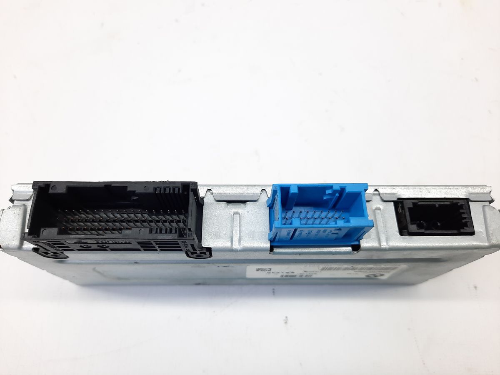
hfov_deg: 69.4
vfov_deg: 54.9
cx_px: 250
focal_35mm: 25
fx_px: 361
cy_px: 188
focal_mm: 4.6
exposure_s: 1/50
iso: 80
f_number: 2
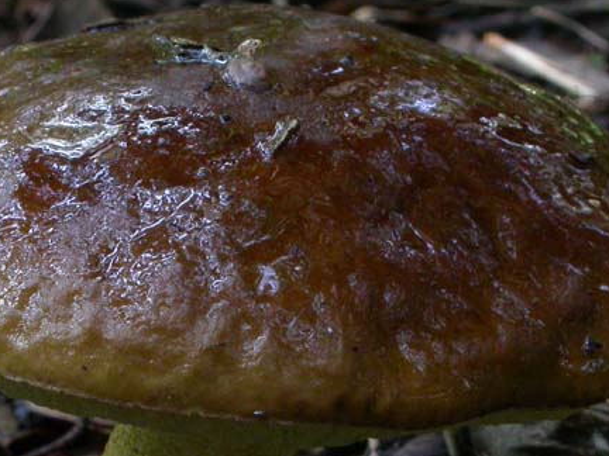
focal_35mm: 222
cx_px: 209
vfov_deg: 6.7
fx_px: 3906
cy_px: 370
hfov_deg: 8.9
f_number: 9.9
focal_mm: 24.8
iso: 200
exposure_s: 1/8
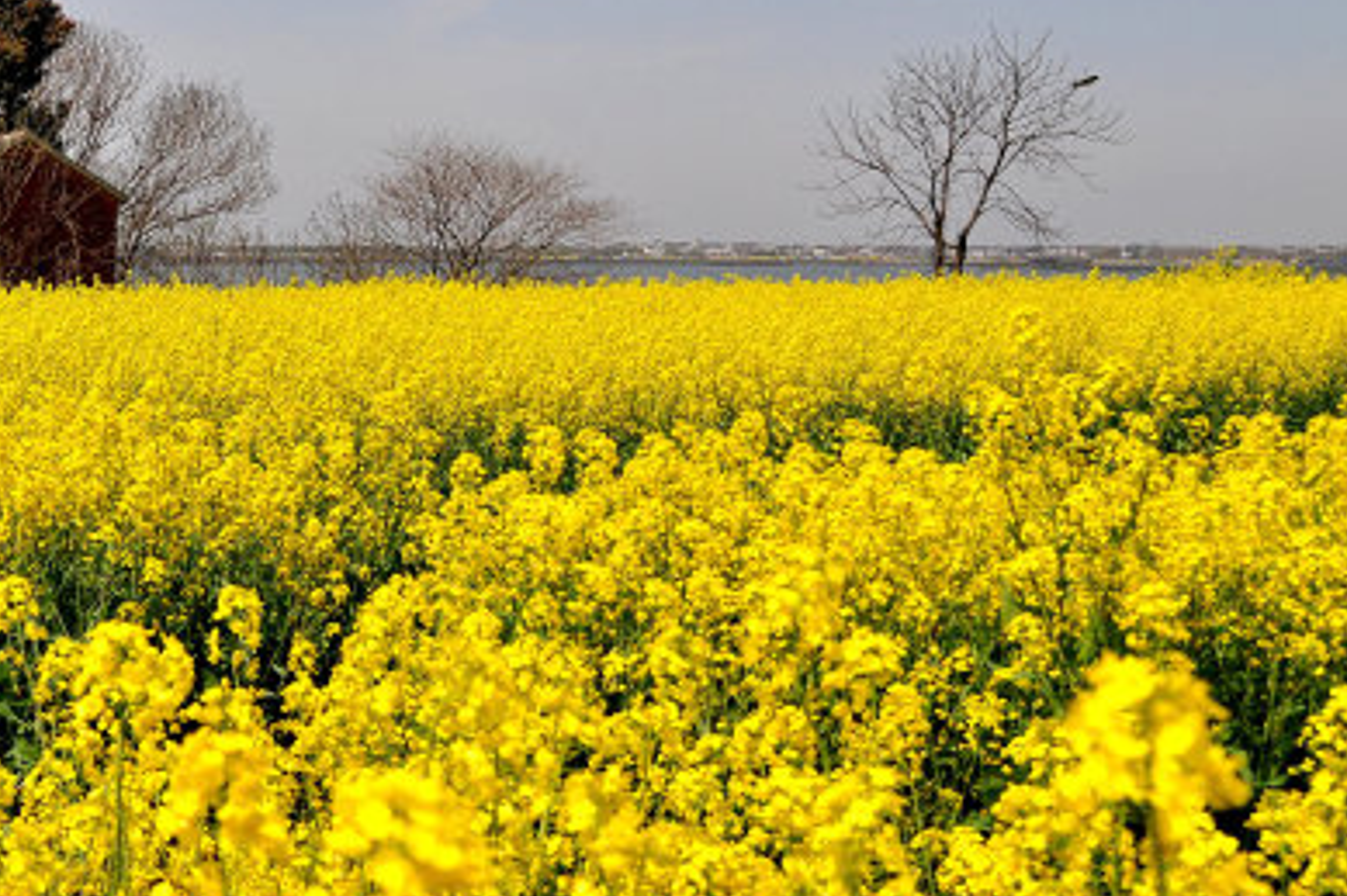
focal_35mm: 72
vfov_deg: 18.9
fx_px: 2689
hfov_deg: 27.7
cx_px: 336
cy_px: 415
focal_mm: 27
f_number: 9
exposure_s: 1/1000
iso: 200
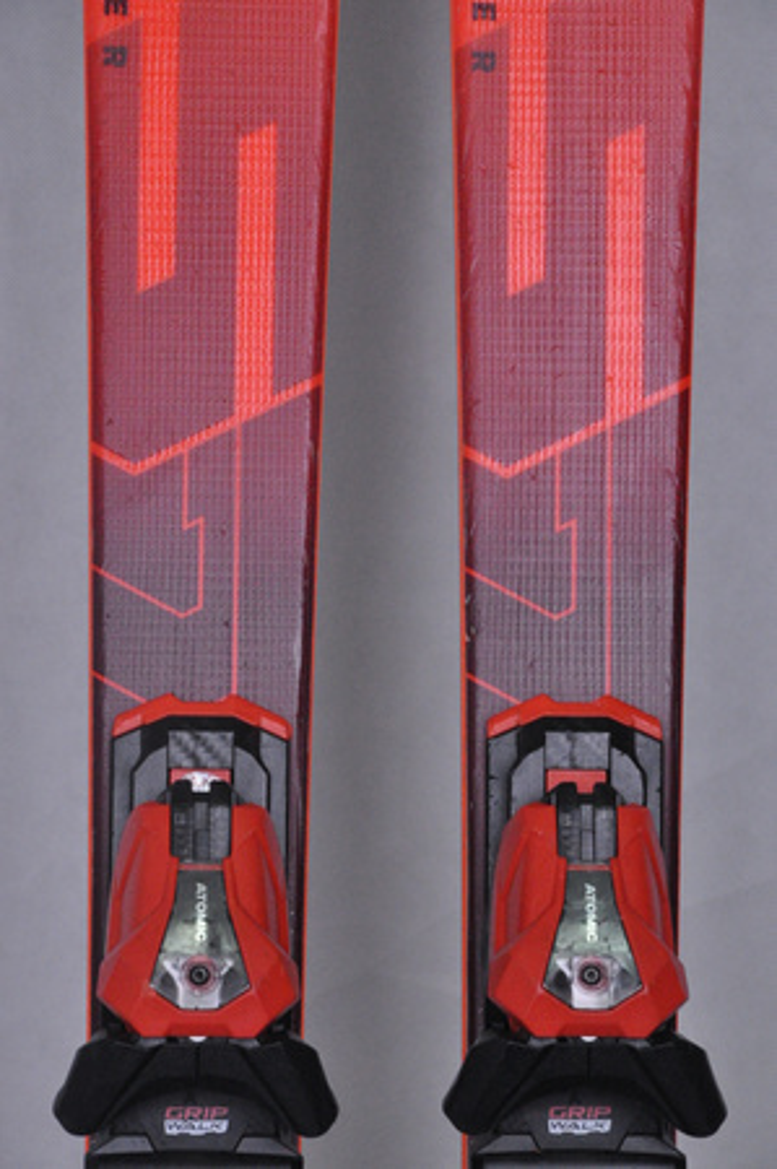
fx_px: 5110
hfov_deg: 8.7
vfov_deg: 13.1
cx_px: 388
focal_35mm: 158
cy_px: 584
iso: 3200
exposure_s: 1/125
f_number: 9.5
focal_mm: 105
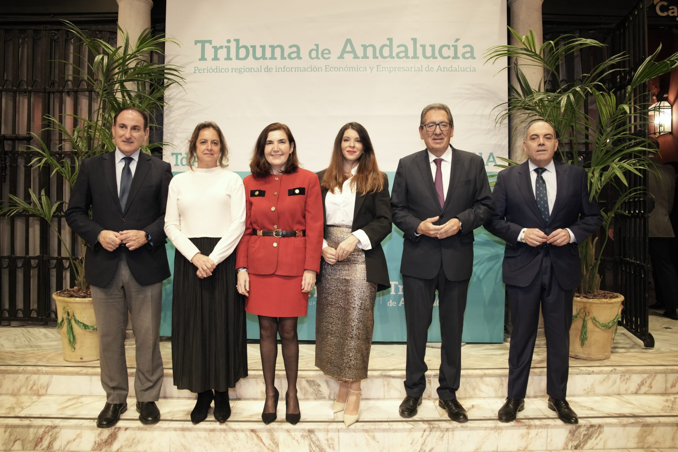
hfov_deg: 73.7
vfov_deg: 53.1
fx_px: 452
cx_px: 339
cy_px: 226
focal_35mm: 24
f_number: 2.8
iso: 2000
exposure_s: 1/125
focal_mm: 24
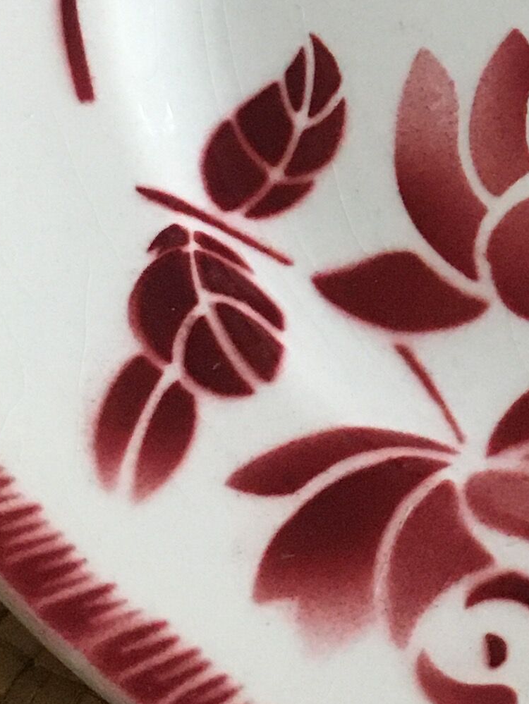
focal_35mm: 117
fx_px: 2382
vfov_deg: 16.3
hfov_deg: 12.0
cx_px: 819
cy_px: -70
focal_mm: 4.15
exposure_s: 1/25
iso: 200
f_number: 2.2
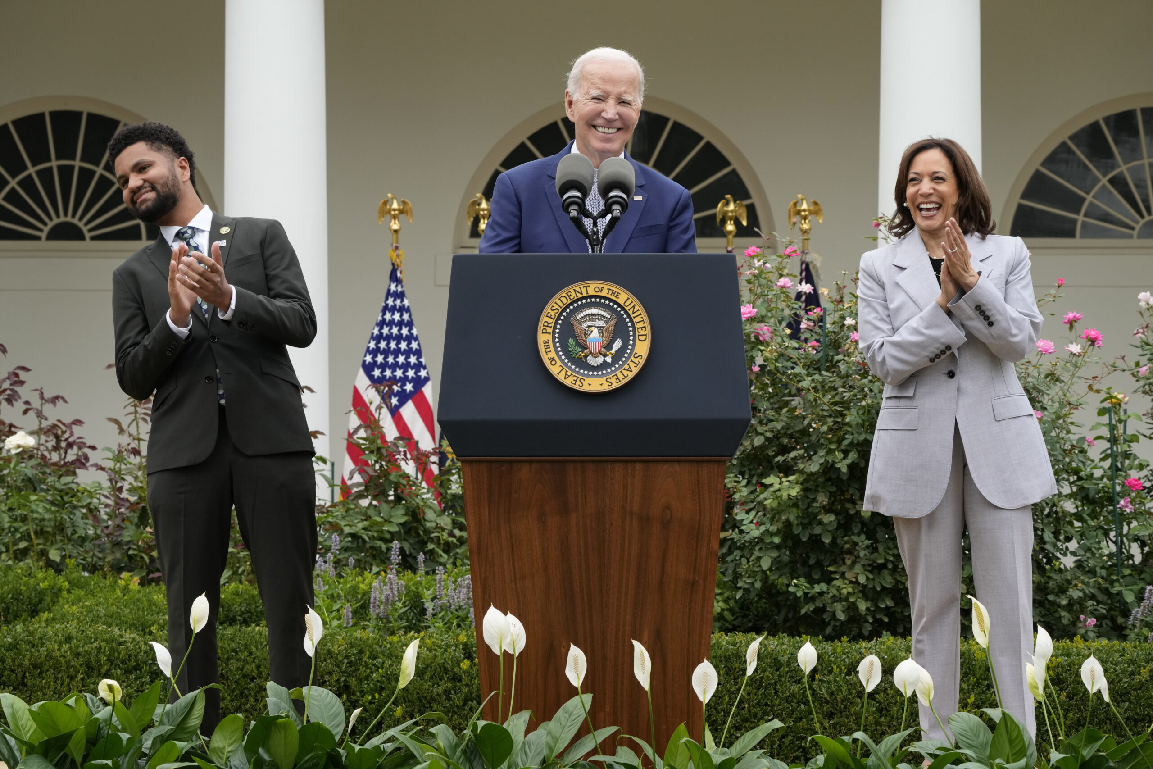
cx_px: 576
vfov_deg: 13.7
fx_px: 3203
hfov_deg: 20.4
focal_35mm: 100
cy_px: 384
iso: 800
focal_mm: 100
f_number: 10
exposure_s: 1/400
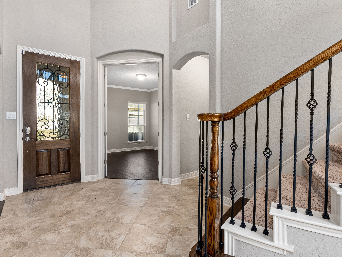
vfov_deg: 71.6
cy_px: 124
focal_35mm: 18
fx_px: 178
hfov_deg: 87.8
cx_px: 169
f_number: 7.1
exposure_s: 1/1.25
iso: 320
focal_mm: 16
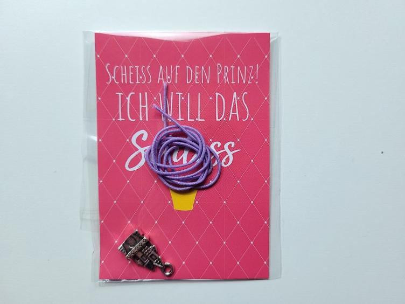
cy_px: 152
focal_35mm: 26
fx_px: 304
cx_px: 202
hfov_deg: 67.3
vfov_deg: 53.1
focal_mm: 5.4
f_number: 1.8
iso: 100
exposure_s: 1/125
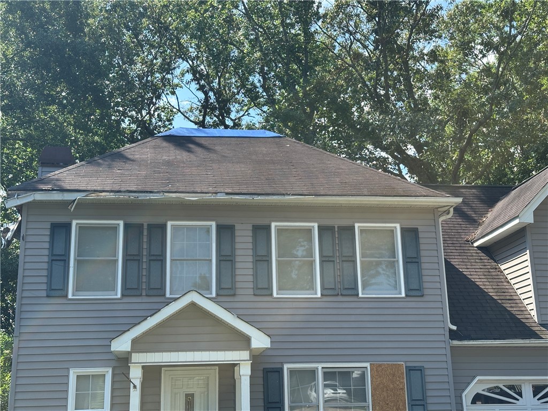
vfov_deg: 30.3
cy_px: 206
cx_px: 274
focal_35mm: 48
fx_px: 760
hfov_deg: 39.7
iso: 64
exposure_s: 1/1030
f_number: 1.78
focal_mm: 6.86
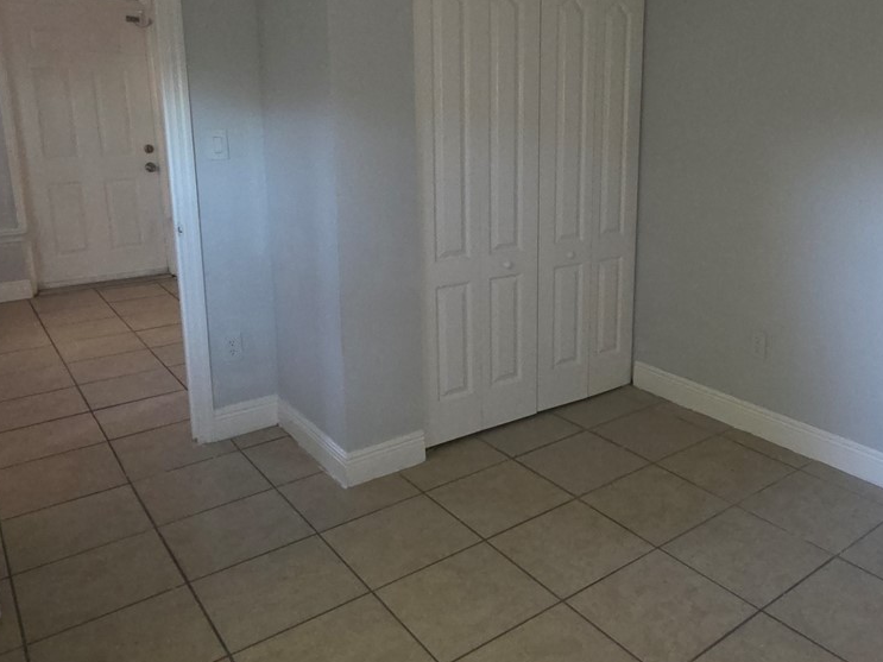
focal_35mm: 28
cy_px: 252
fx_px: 714
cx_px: 573
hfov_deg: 62.2
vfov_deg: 49.3
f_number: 1.9
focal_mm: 2.2
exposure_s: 1/60
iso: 320
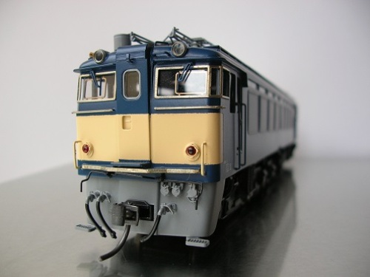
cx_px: 185
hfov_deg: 52.6
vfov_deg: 40.7
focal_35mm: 35
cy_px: 138
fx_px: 374
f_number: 2.8
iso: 50
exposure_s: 1/157
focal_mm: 5.8
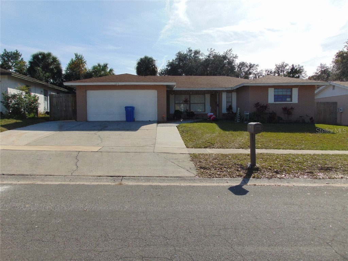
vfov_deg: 54.9
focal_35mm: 25
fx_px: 251
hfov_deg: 69.4
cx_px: 174
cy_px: 130
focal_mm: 4.5
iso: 80
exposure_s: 1/320
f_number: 7.7
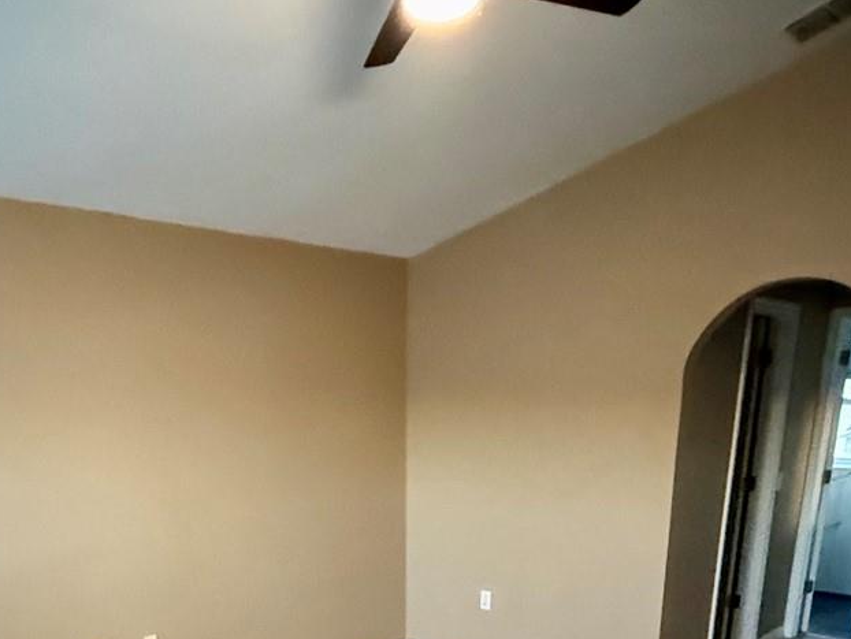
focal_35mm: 36
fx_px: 885
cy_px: 686
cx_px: 332
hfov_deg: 50.9
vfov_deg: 34.7
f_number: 2.2
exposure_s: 1/39
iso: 1600
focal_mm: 2.22
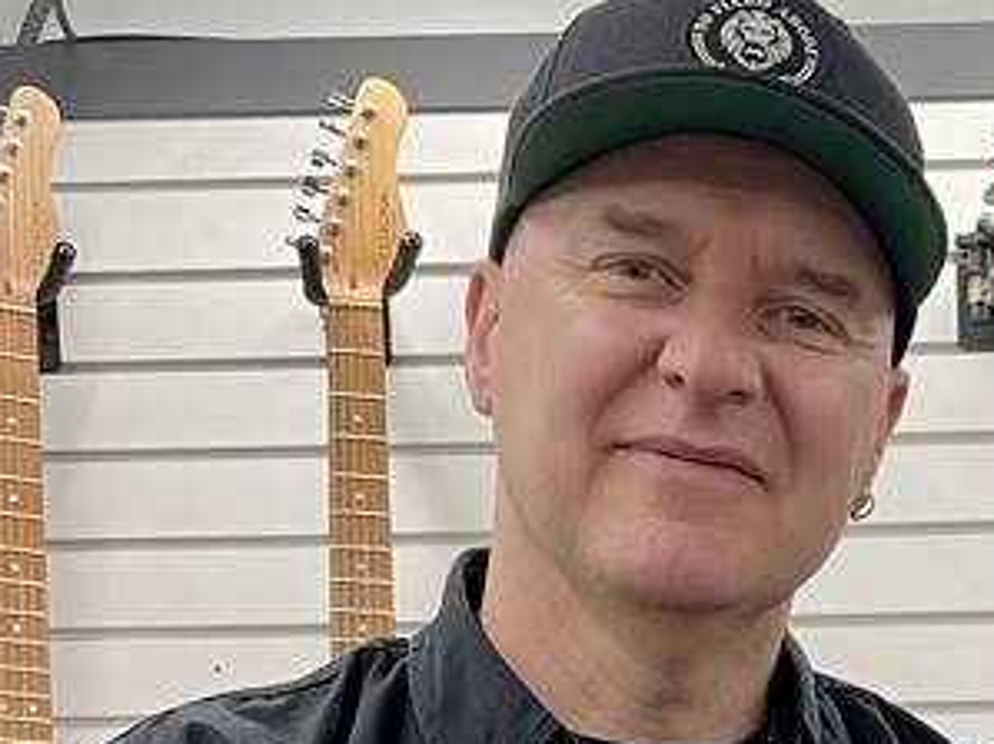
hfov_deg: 18.8
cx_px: 1135
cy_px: 1342
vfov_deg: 13.3
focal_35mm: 100
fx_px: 2870
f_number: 1.6
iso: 100
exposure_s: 1/60
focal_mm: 4.2
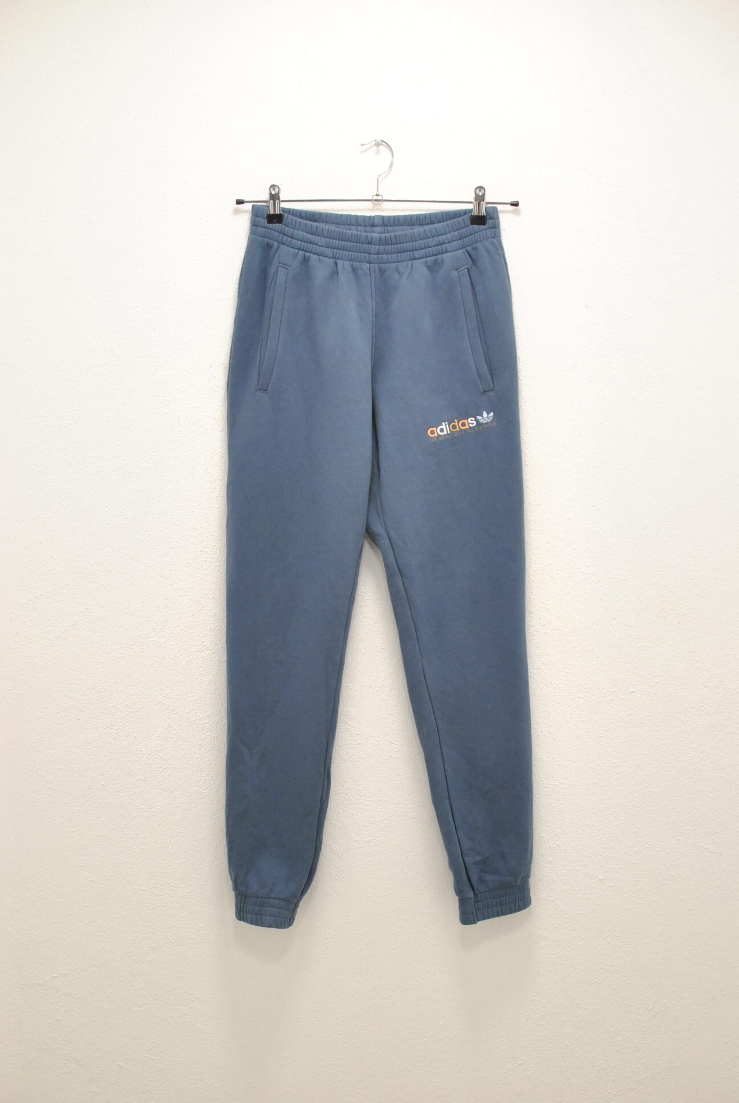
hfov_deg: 25.8
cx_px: 370
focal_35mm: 52
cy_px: 552
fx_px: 1612
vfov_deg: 37.8
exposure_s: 1/125
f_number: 4
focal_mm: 35
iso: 800
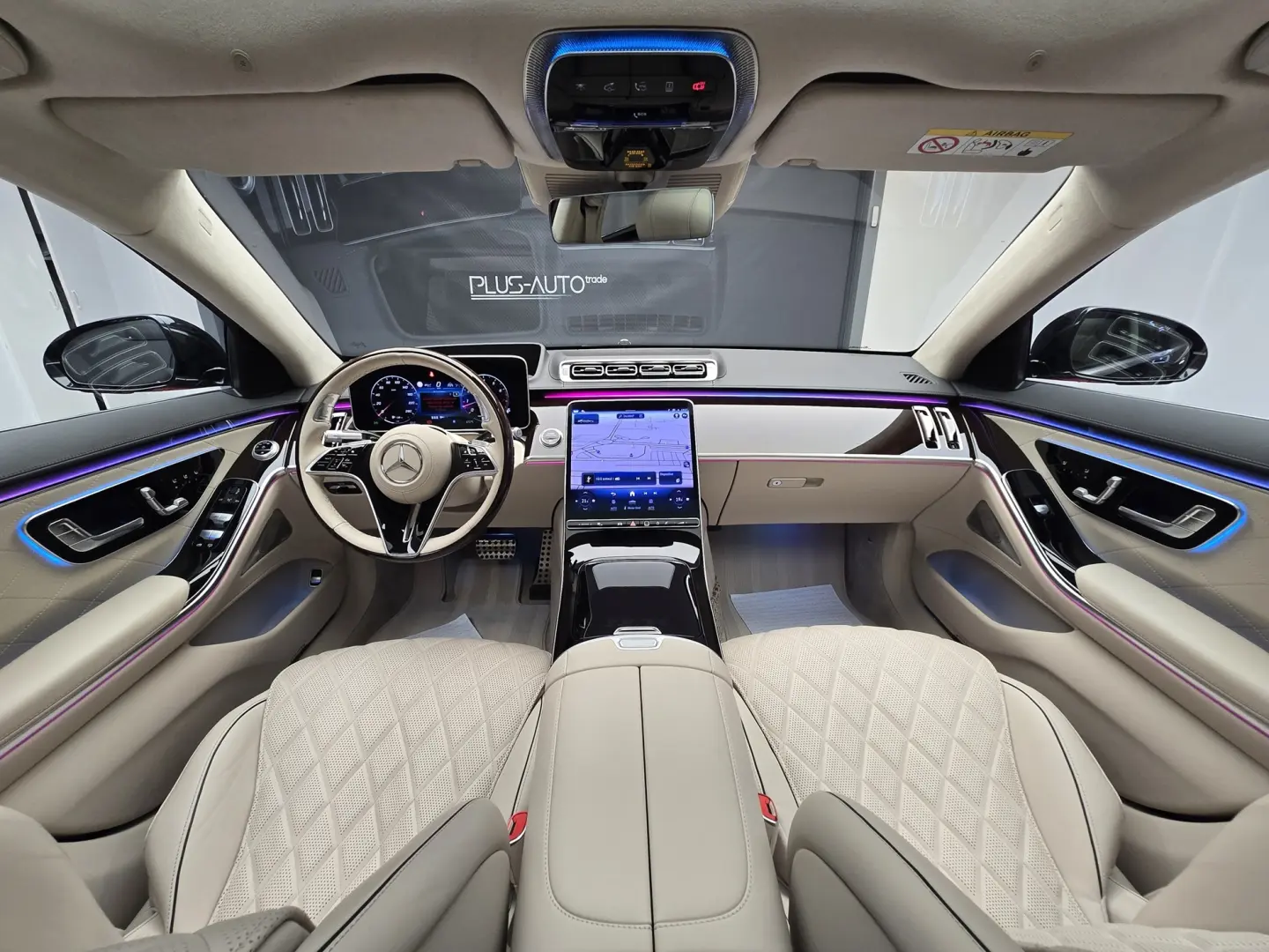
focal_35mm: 13
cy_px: 476
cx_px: 634
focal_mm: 2.2
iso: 160
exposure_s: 1/54
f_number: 2.2
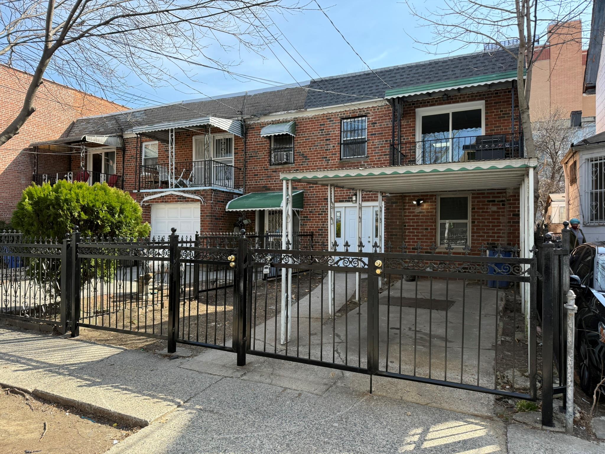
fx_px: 419
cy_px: 227
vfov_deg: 56.8
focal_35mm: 24
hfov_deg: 71.6
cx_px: 302
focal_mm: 6.76
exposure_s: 1/1553
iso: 100
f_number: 1.78
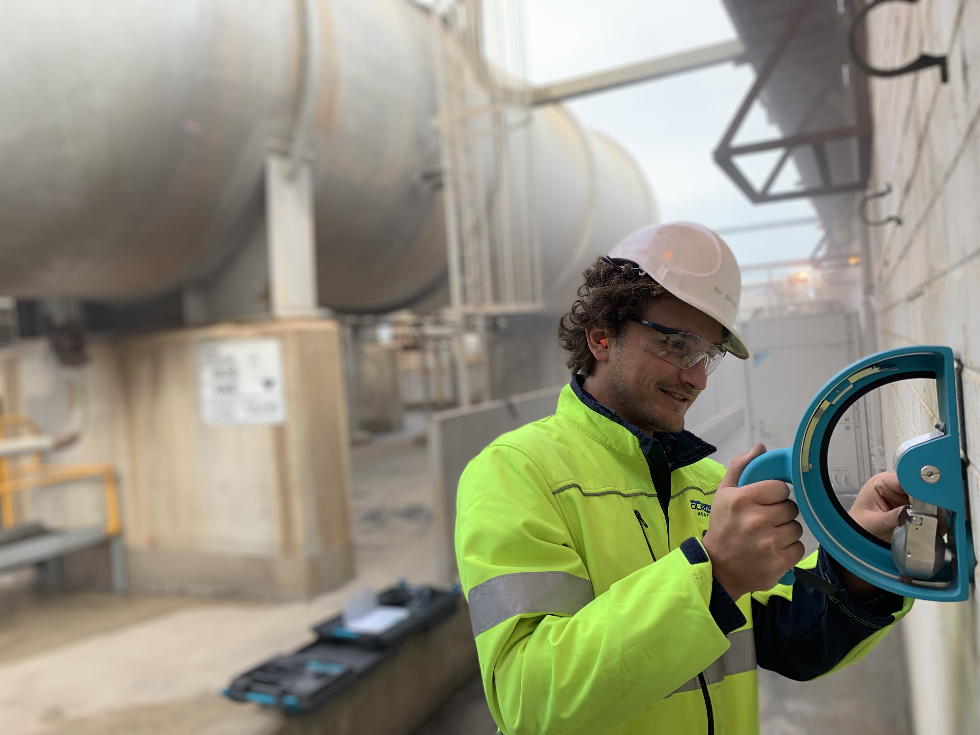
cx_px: 490
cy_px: 368
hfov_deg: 67.3
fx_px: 736
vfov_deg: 53.1
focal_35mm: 26
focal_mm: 4.25
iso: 25
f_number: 1.8
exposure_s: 1/149
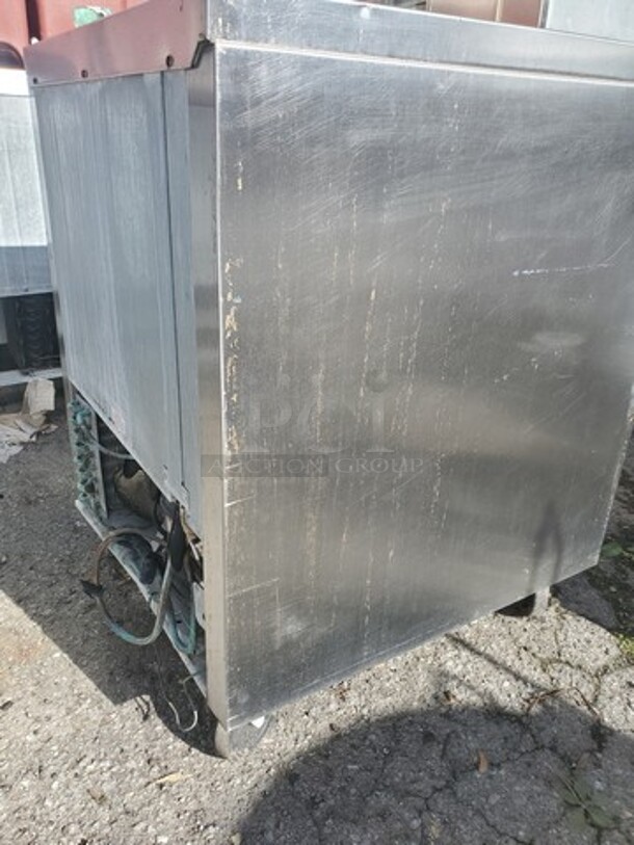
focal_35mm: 26
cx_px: 317
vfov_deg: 67.3
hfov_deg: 53.1
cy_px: 422
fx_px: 635
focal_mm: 4.3
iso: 50
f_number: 2.4
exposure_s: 1/556
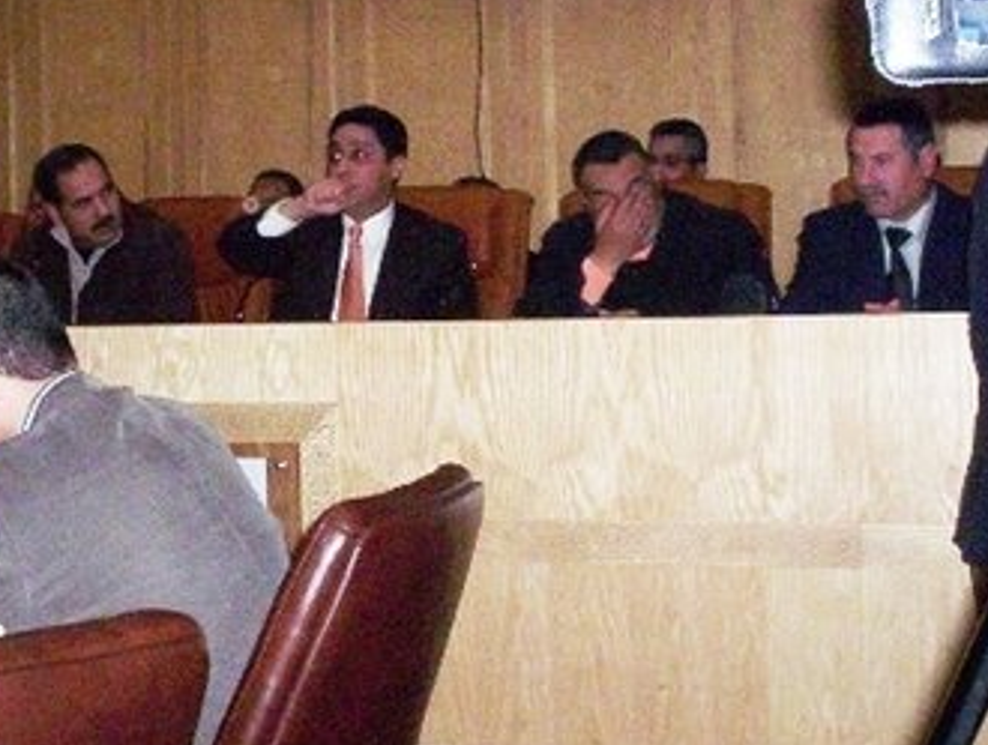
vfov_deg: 21.3
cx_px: 518
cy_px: 236
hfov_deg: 28.1
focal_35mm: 69
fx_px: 1974
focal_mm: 4.99
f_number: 4.5
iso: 140
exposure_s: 1/60
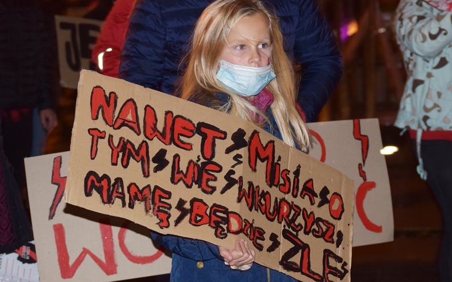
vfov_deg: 15.5
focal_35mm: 85
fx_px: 1041
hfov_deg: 24.5
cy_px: 143
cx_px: 225
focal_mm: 55
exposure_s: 1/30
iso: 800
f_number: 4
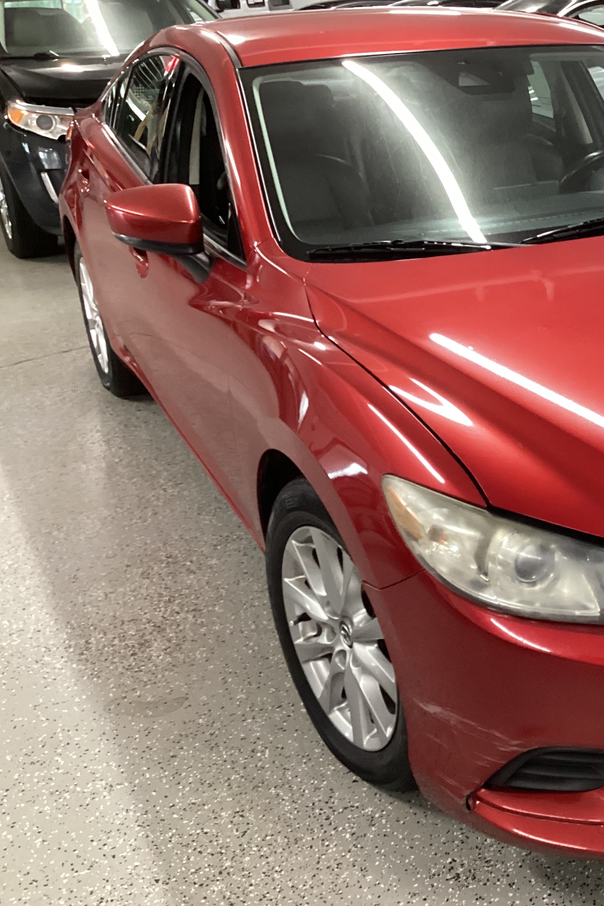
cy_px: 452
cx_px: 594
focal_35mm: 44
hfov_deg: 28.7
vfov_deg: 44.5
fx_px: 1107
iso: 320
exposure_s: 1/40
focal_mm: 3.3
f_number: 2.4
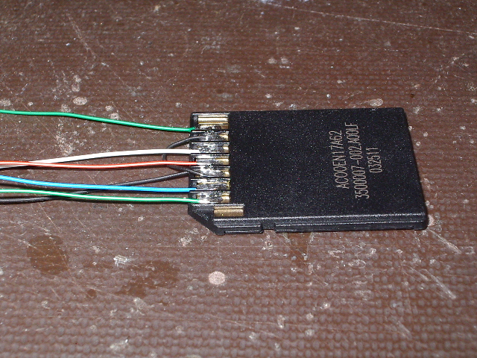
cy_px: 179
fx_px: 1047
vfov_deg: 19.4
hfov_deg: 25.7
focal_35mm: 76
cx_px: 238
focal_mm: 11.5
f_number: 6.9
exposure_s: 1/80
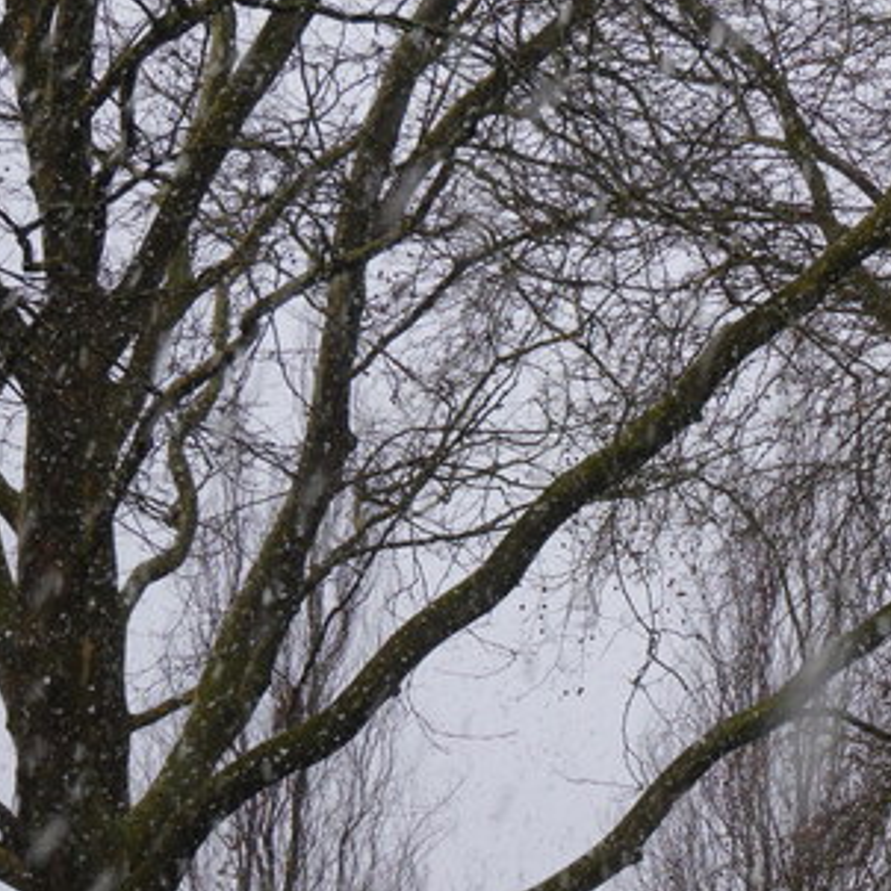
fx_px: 8067
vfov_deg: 6.3
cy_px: 485
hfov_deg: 6.3
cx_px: 561
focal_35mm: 277
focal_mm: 33.2
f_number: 5.6
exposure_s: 1/160
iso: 400
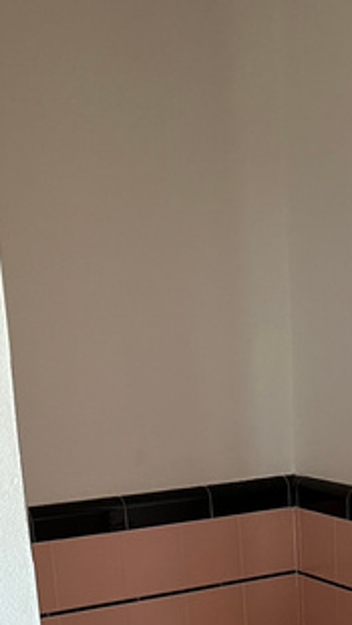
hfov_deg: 17.0
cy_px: 685
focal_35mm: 70
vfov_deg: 27.6
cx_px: 318
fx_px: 1161
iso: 200
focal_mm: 5.1
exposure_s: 1/60
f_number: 1.6
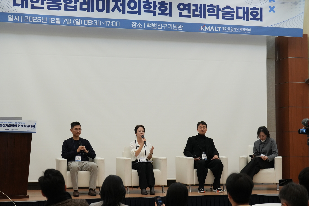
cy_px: 103
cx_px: 154
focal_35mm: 70
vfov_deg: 19.5
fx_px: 601
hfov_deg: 28.8
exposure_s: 1/640
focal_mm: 70
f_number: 5.6
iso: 5000
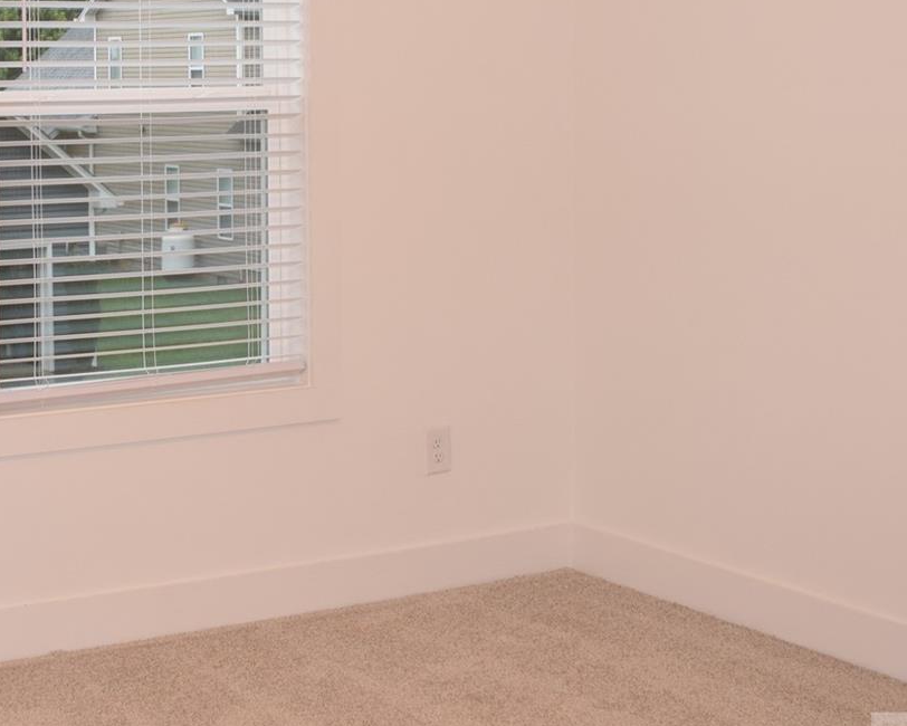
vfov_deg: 21.3
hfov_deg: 26.2
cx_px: 156
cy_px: 160
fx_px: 1906
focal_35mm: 71
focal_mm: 20
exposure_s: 1/80
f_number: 4.5
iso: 400
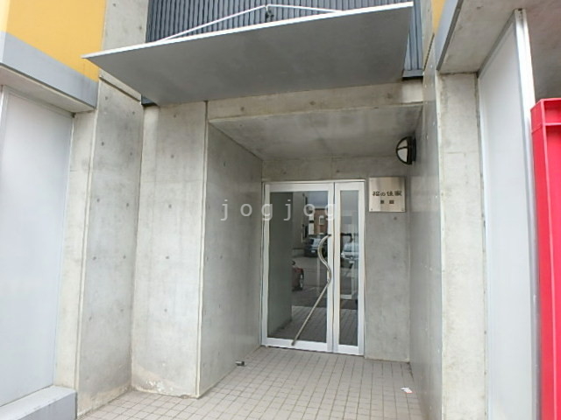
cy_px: 210
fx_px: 340
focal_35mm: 21
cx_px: 280
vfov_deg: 63.4
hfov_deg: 79.0
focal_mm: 3.7
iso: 125
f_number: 3.5
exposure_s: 1/80
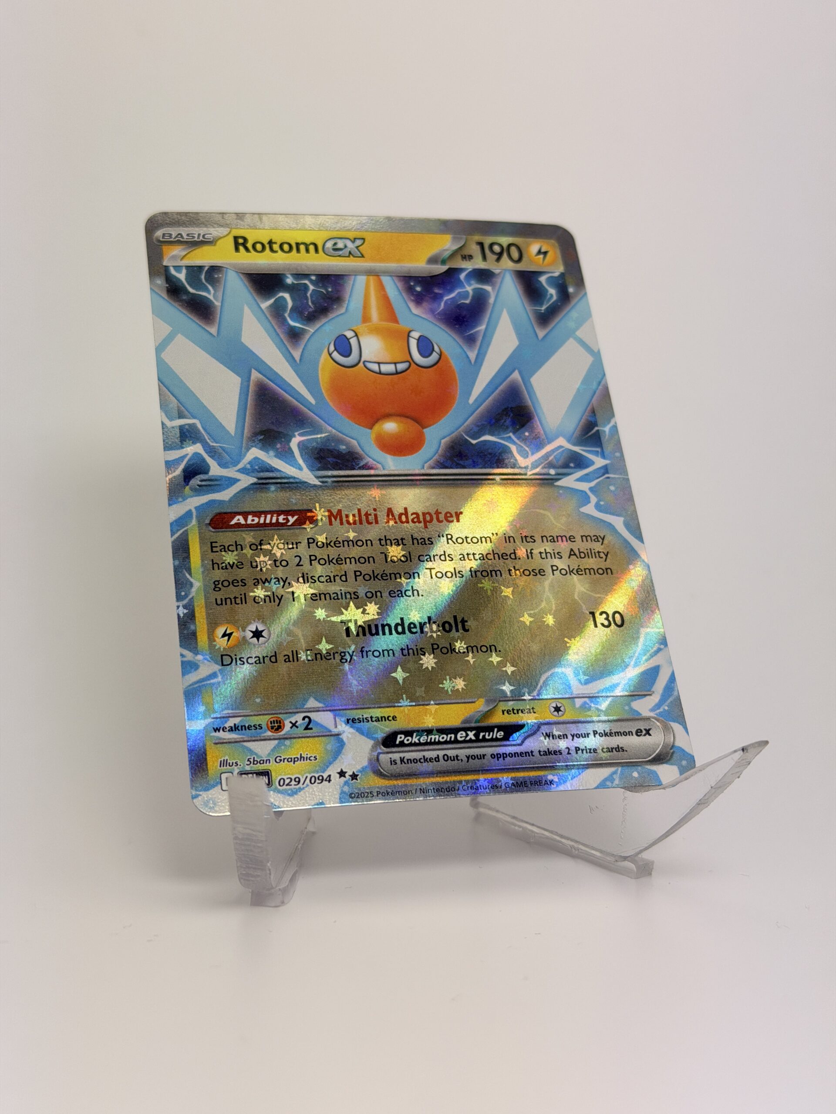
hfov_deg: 30.3
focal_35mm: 48
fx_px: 1546
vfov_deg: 39.7
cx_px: 418
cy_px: 557
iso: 64
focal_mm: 6.76
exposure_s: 1/917
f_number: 1.78
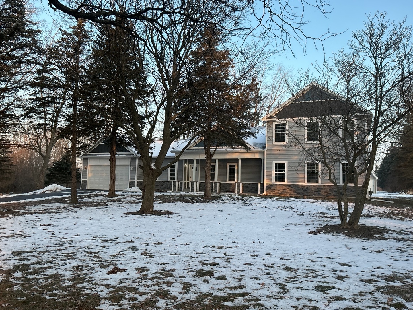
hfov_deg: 61.7
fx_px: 346
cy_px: 155
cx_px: 206
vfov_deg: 48.2
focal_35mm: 29
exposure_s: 1/198
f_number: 1.8
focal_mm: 3
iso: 20
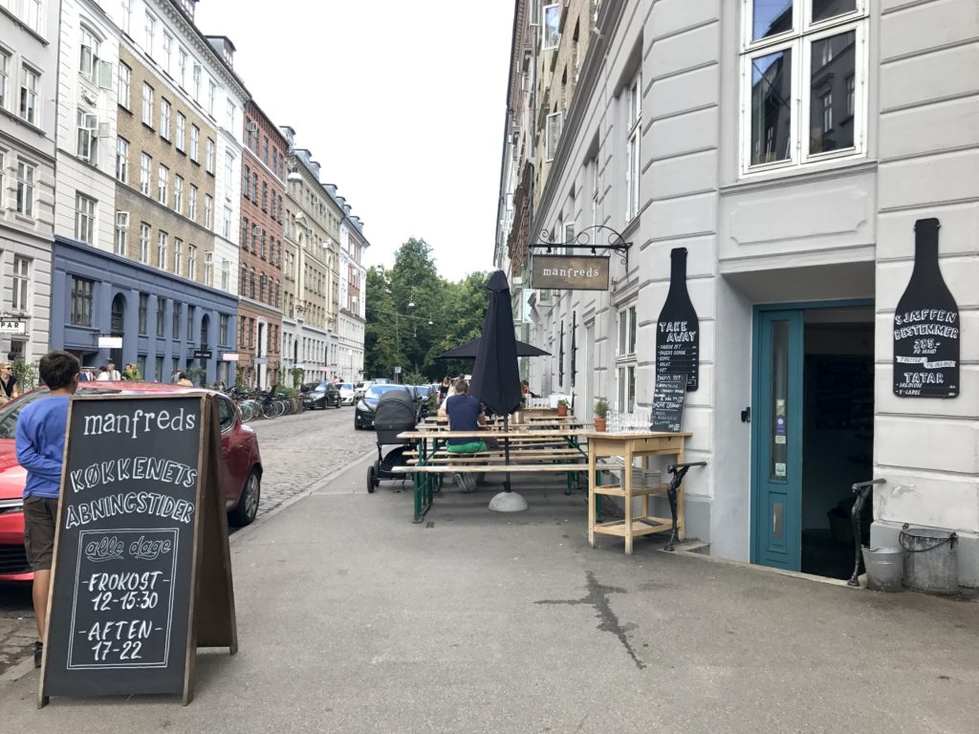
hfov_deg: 63.4
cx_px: 490
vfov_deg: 49.7
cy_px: 367
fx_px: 792
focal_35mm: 28
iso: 20
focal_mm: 3.99
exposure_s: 1/271
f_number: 1.8
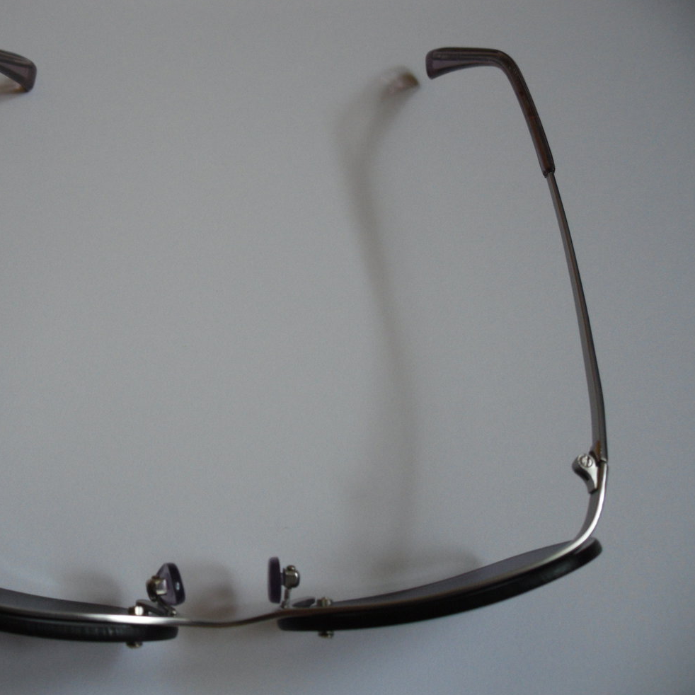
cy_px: 350
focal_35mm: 54
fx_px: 1227
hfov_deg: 31.4
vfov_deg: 31.6
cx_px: 232
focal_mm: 6.3
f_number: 3.5
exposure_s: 1/45
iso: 200
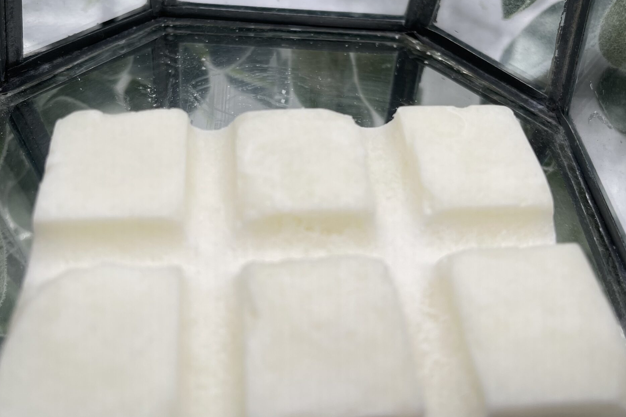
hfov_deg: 51.9
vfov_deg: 35.3
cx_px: 311
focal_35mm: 37
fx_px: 643
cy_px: 113
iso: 32
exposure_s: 1/274
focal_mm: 5.1
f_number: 1.6
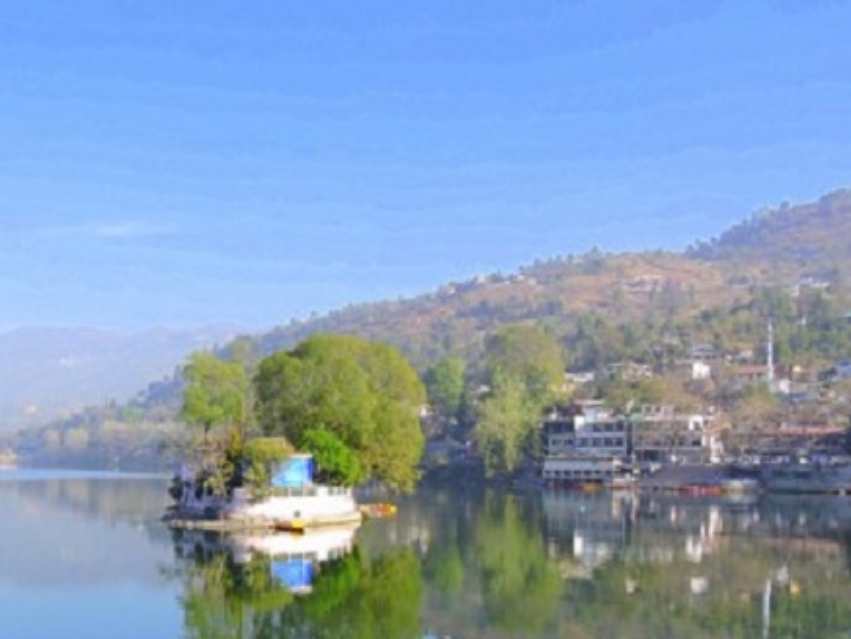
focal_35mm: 44
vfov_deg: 32.4
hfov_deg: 40.9
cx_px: 156
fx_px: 1082
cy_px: 455
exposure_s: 1/500
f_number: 3.3
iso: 100
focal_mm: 4.3
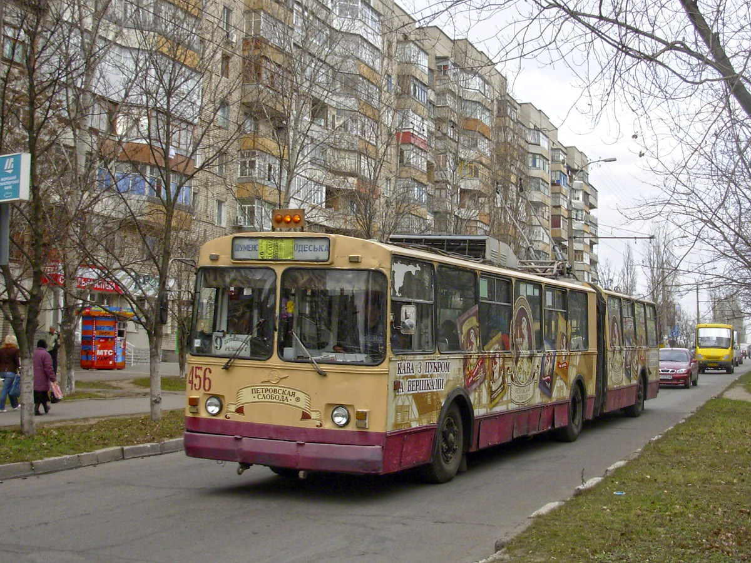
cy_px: 282
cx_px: 376
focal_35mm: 38
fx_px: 824
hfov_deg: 49.0
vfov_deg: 37.7
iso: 50
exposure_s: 1/271
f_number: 2.9
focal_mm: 6.3
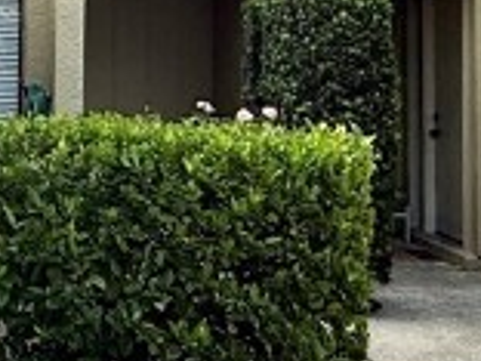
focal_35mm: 92
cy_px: -43
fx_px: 1278
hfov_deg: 19.1
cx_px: -210
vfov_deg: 15.6
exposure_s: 1/518
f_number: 2.2
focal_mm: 2.22
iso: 64
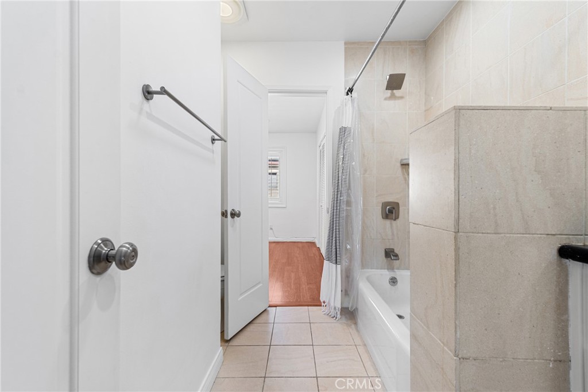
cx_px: 294
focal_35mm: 14
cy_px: 196
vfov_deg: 81.2
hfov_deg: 104.2
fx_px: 229
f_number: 6.3
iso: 320
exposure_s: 1/25
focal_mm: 14
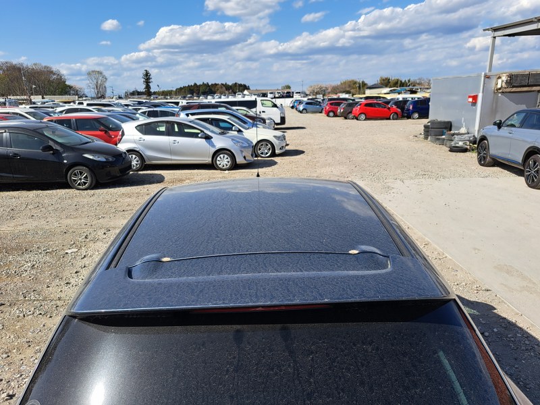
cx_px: 270
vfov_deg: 56.8
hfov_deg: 71.6
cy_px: 202
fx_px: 374
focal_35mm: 24
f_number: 1.8
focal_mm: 5.23
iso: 50
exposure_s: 1/1142
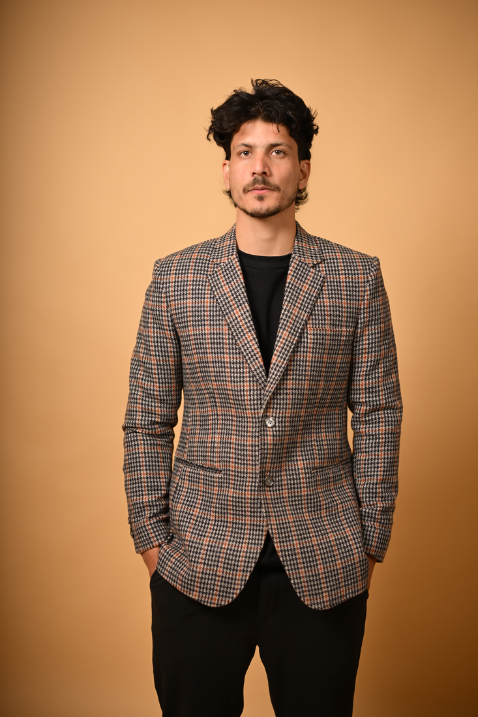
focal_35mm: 50
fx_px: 996
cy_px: 358
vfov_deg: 39.6
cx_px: 239
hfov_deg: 27.0
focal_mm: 50
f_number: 2.2
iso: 200
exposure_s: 1/1250
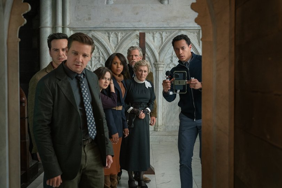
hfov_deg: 39.6
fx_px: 392
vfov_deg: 27.0
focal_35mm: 50
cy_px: 94
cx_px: 141
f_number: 4.5
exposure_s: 1/60
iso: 3200
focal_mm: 50
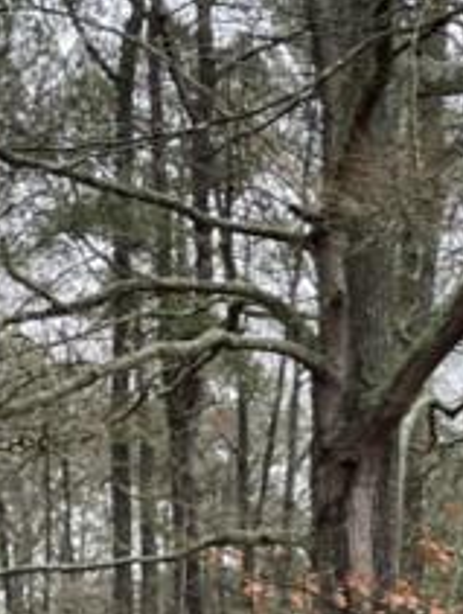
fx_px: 2240
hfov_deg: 11.4
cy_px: 969
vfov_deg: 14.4
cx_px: 665
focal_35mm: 126
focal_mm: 4.2
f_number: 1.6
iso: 32
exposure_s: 1/126
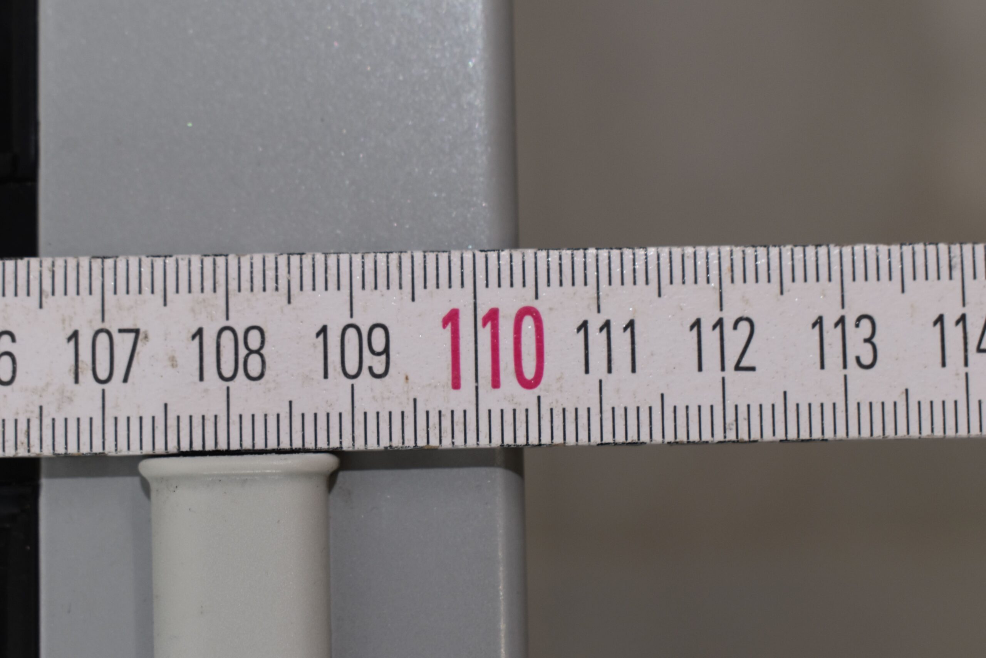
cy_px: 329
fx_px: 1643
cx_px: 493
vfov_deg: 22.6
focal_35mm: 60
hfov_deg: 33.4
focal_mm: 40
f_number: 7.1
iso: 400
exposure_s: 1/60
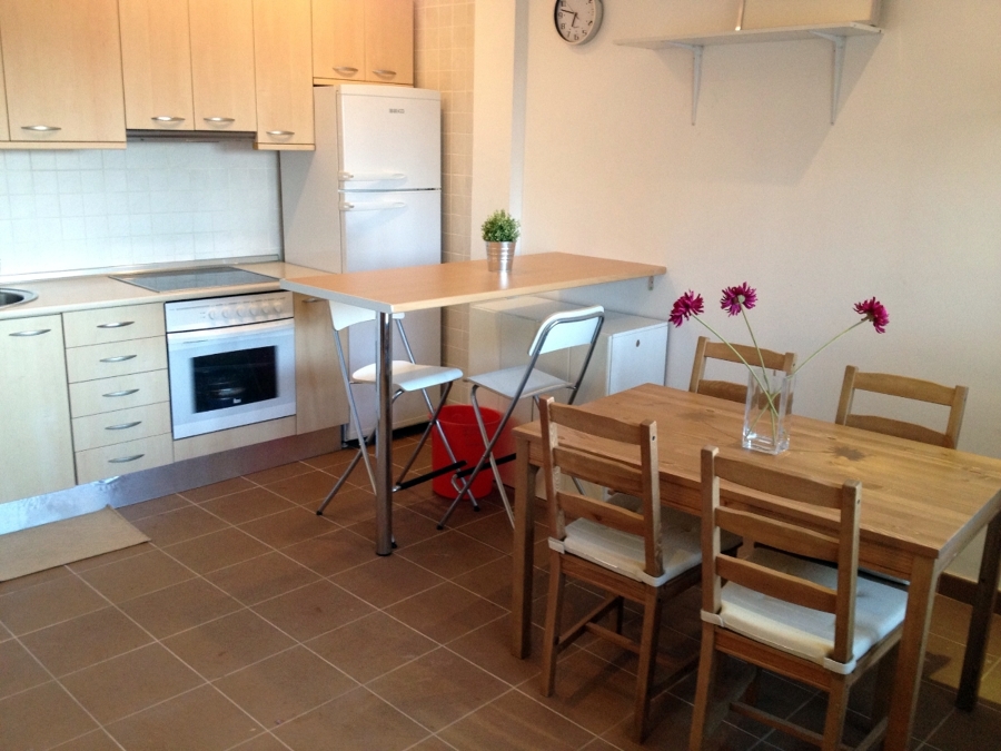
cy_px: 376
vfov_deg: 40.7
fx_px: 1012
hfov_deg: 52.6
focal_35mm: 35
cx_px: 500
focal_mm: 4.28
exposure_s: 1/20
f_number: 2.4
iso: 160
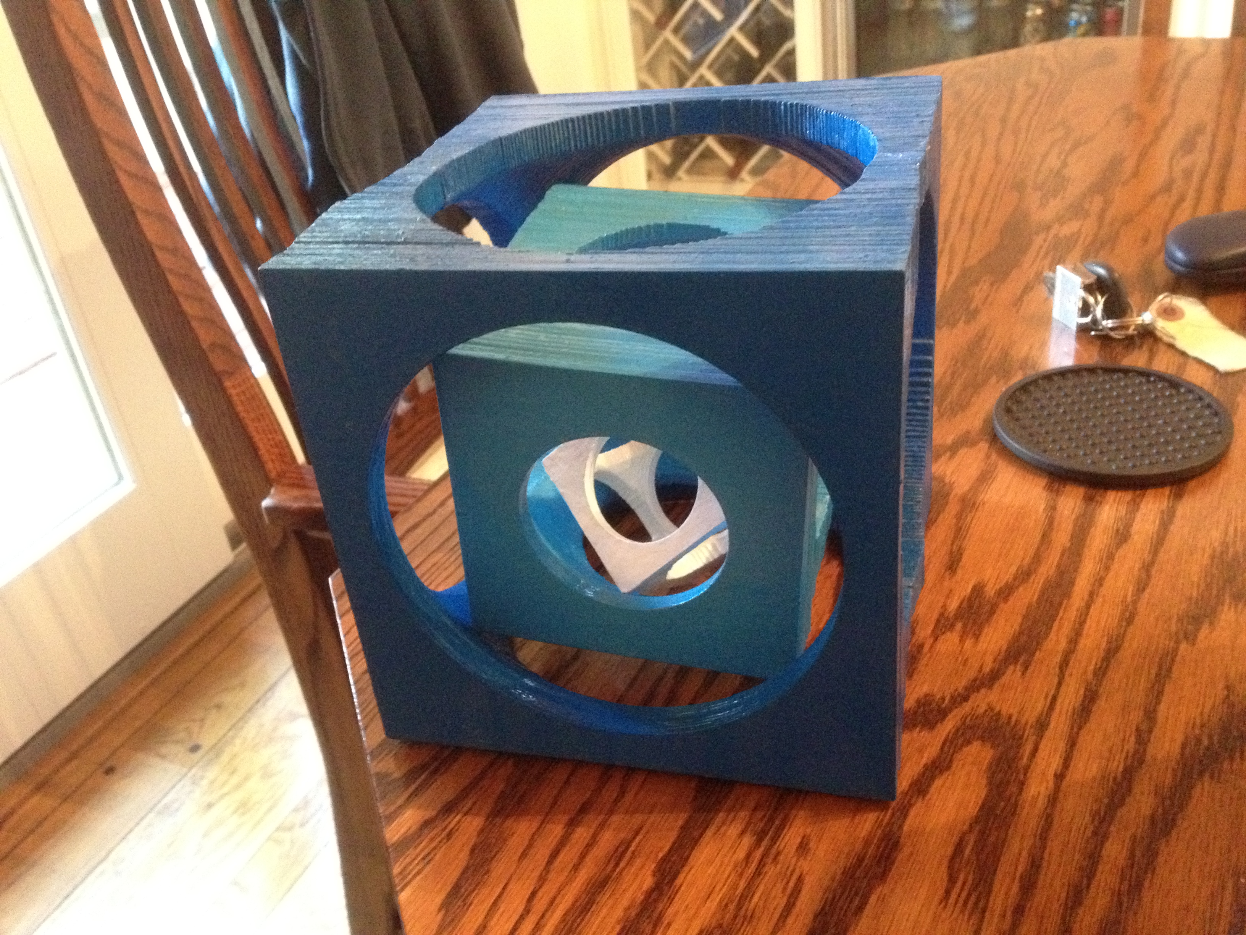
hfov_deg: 52.6
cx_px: 623
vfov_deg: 40.7
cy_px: 468
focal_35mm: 35
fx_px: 1260
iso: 800
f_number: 2.4
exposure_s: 1/15
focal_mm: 4.28
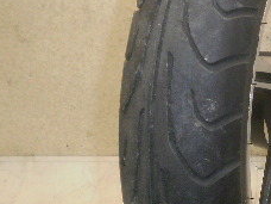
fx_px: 571
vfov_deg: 20.2
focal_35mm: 73
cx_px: 276
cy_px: 110
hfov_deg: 25.3
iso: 100
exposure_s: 1/60
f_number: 2.6
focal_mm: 4.65
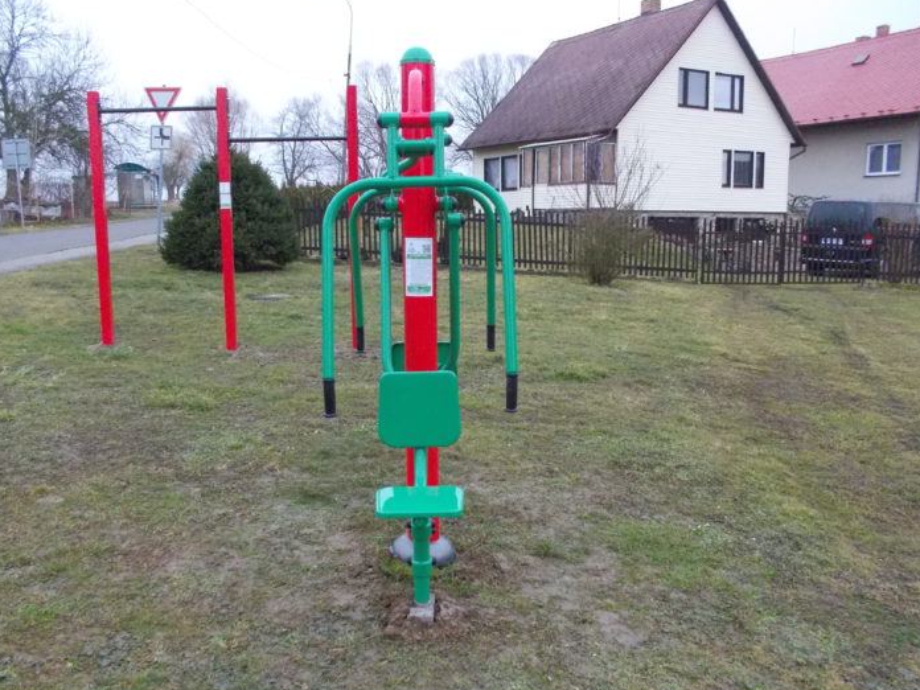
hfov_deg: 56.8
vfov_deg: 44.1
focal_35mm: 32
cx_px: 438
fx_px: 850
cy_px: 366
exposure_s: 1/250
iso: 400
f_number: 3.3
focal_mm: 4.1
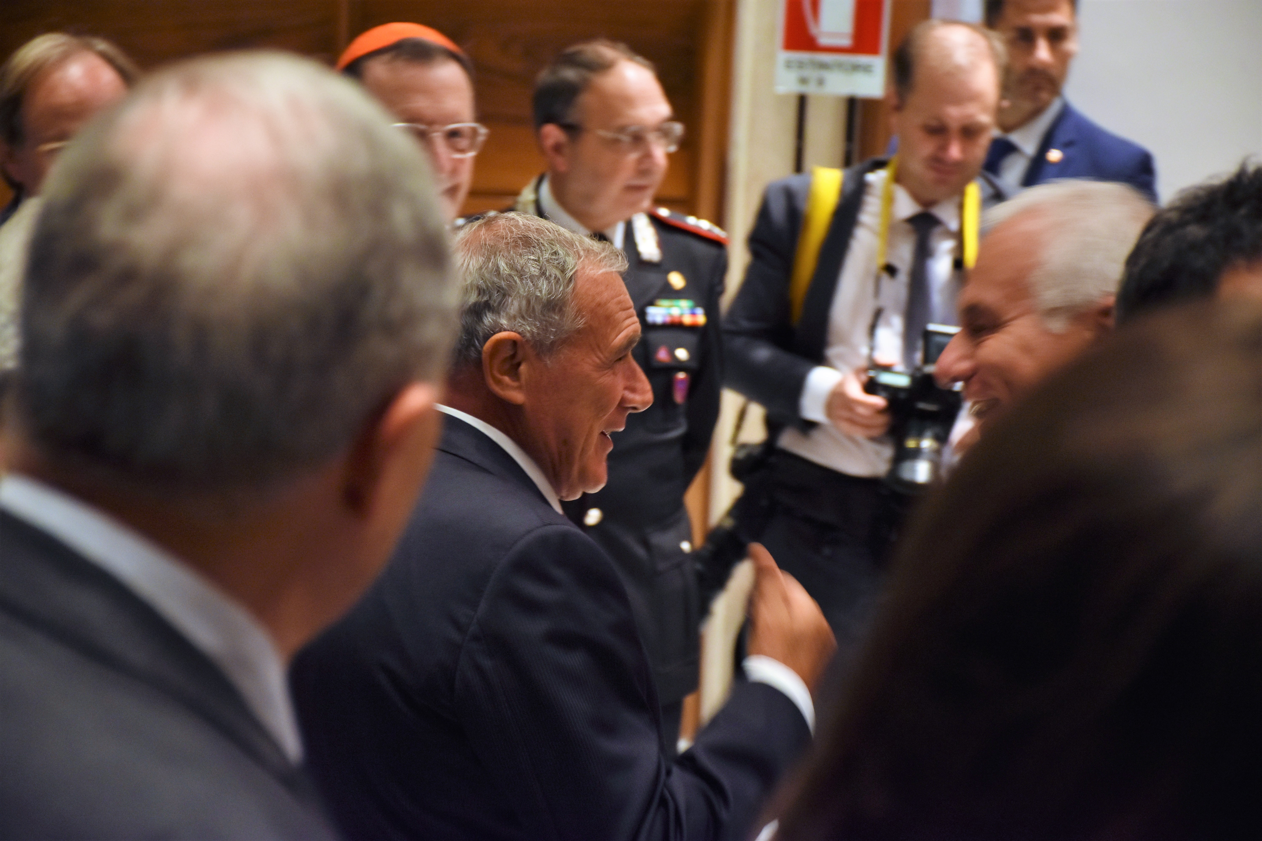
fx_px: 4732
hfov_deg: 15.2
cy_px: 420
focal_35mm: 135
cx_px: 631
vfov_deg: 10.2
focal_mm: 90
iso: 640
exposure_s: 1/25
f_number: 5.3
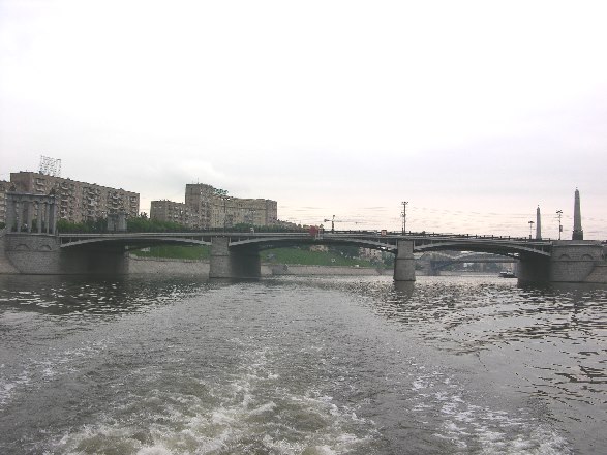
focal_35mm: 35
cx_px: 304
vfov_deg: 40.7
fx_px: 614
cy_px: 228
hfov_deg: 52.6
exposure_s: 1/94.2
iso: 50
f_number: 6.3
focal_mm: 8.9
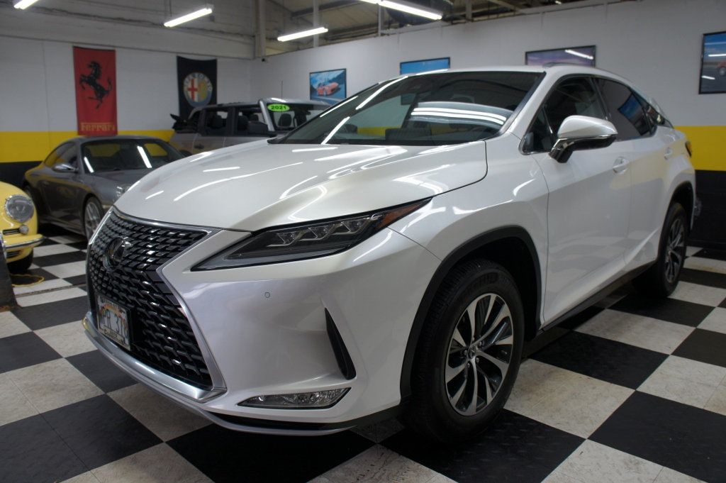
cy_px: 242
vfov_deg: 47.9
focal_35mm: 27
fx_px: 544
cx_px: 363
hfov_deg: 67.4
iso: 200
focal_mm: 18
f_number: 4.5
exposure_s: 1/40
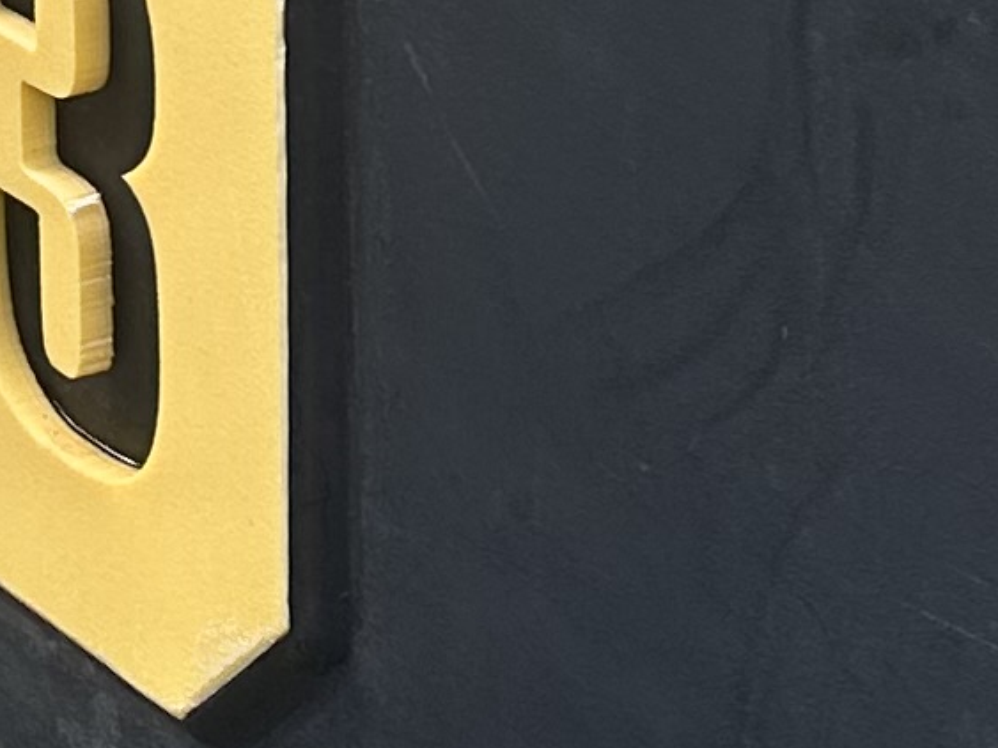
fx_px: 4958
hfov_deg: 10.8
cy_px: -530
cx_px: -801
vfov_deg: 8.4
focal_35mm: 172
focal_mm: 6.86
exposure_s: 1/386
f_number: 1.78
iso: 80
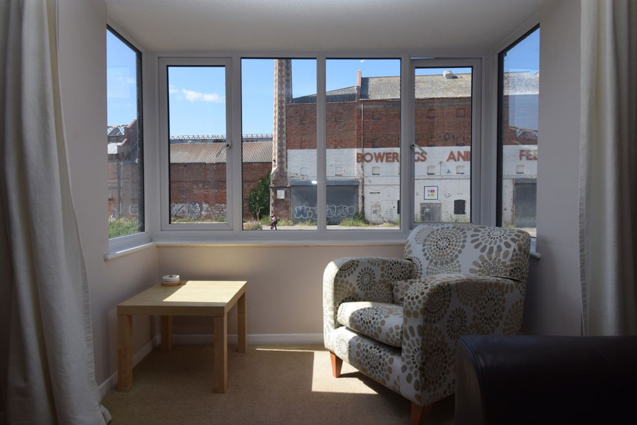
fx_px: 372
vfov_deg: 59.5
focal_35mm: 21
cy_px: 212
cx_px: 318
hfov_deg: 81.2
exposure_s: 1/250
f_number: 8
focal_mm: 14
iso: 200
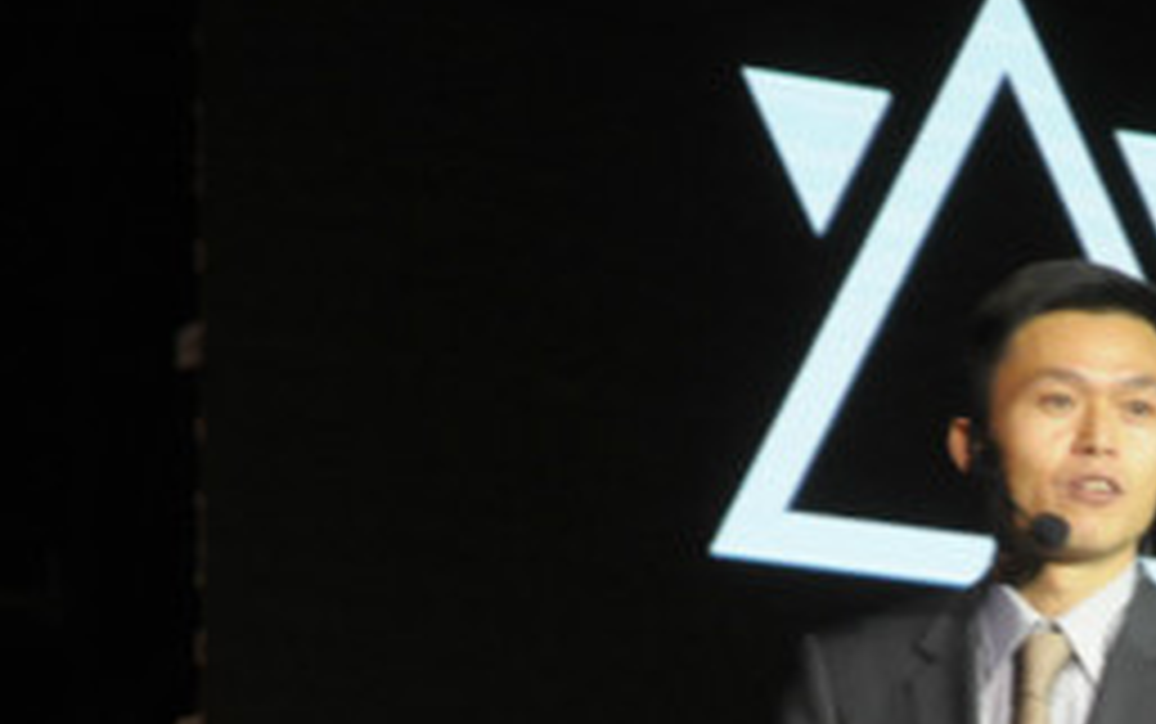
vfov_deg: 4.7
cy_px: 845
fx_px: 8764
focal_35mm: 278
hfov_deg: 7.5
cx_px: 1017
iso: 1600
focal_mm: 78
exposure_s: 1/125
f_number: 5.6
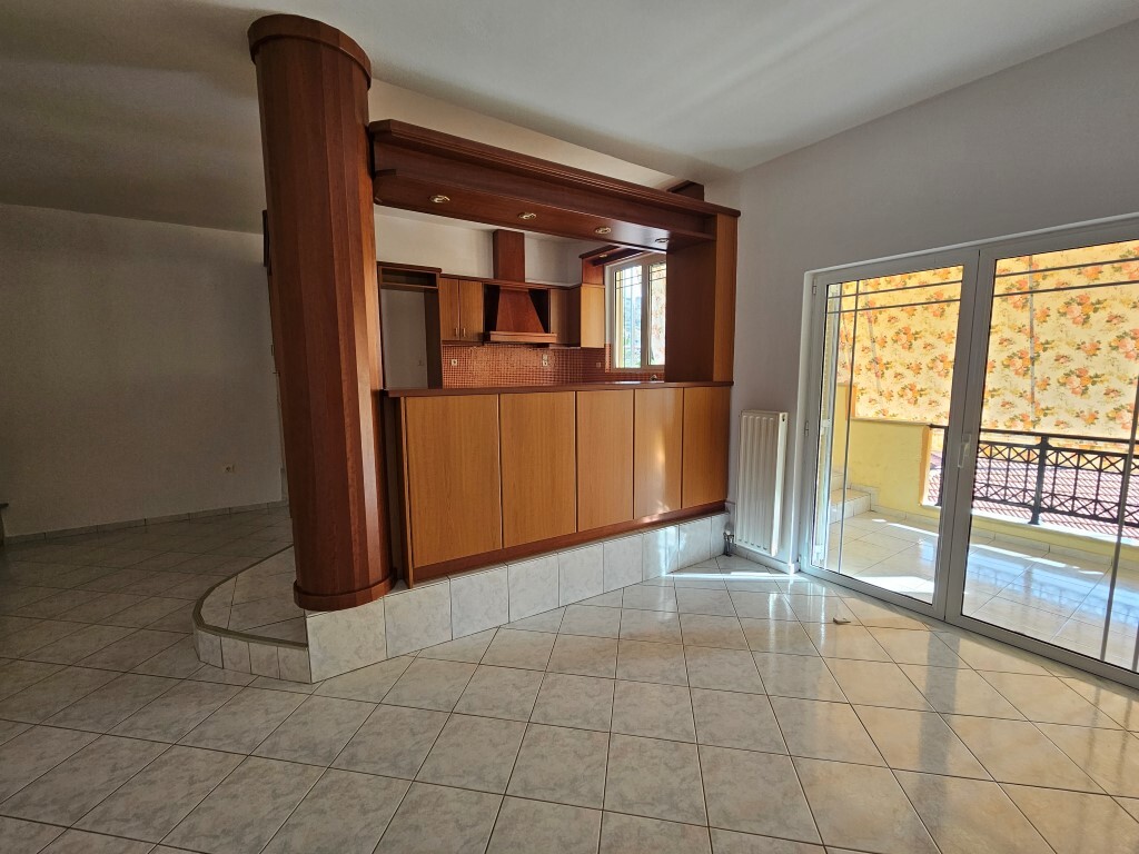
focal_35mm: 13
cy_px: 427
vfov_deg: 89.9
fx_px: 428
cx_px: 570
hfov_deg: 106.2
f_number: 2.2
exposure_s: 1/60
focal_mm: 2.2
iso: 80
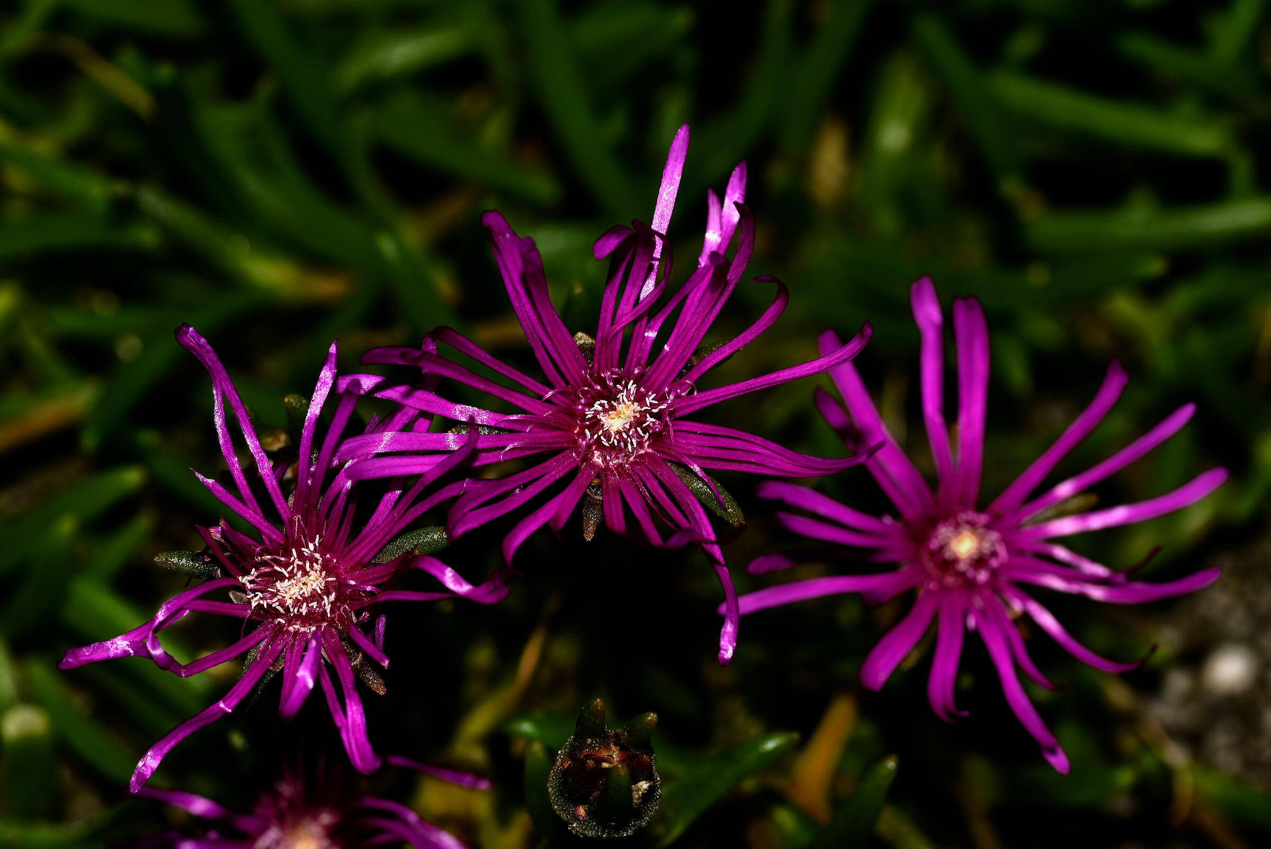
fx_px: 3532
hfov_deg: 20.4
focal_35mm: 100
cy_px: 424
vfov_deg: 13.7
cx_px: 636
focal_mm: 100
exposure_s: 1/250
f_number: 16
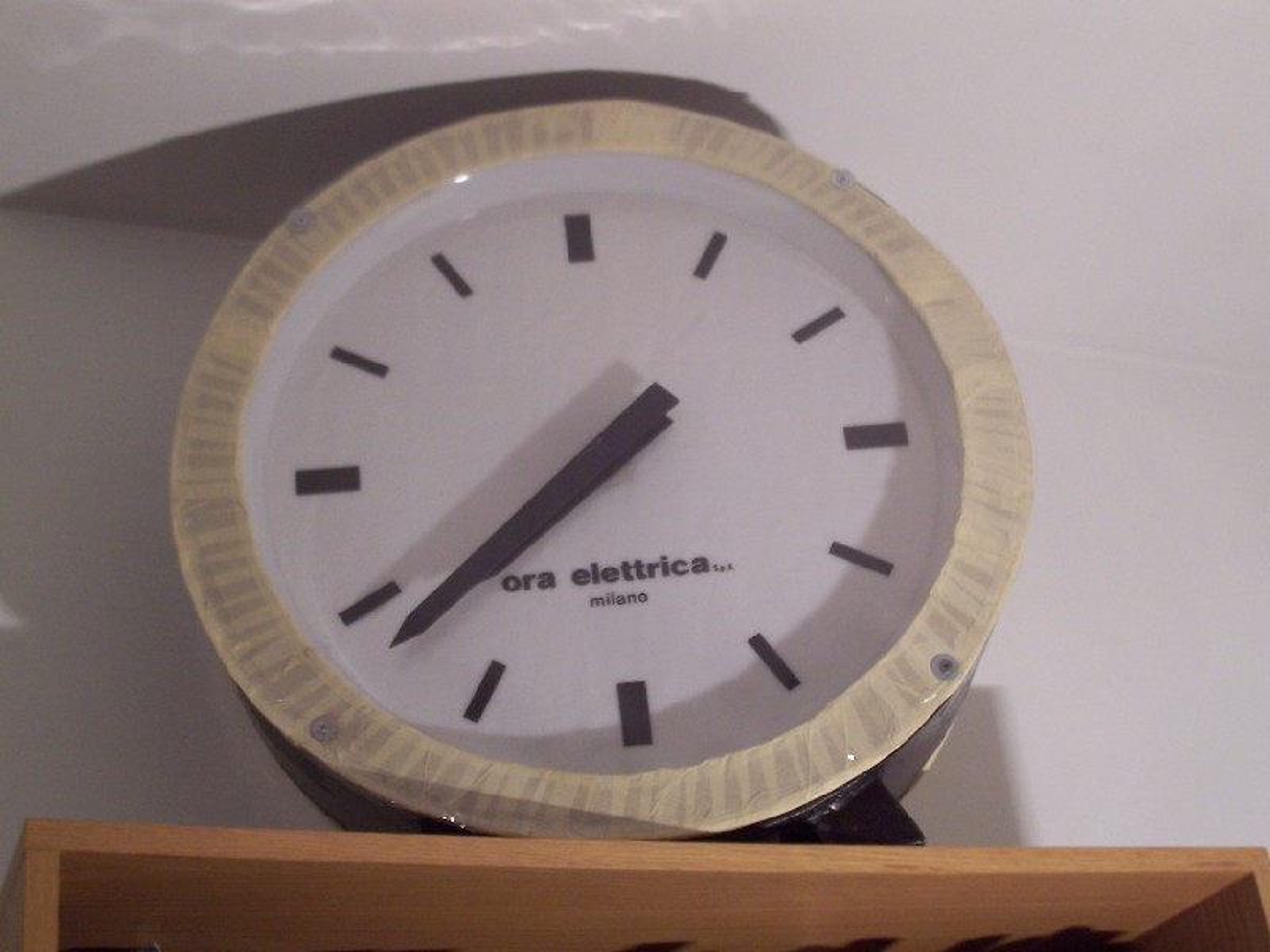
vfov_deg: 27.5
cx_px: 635
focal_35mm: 53
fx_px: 1944
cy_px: 476
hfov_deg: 36.2
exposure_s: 1/30
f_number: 3.4
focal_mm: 8.6
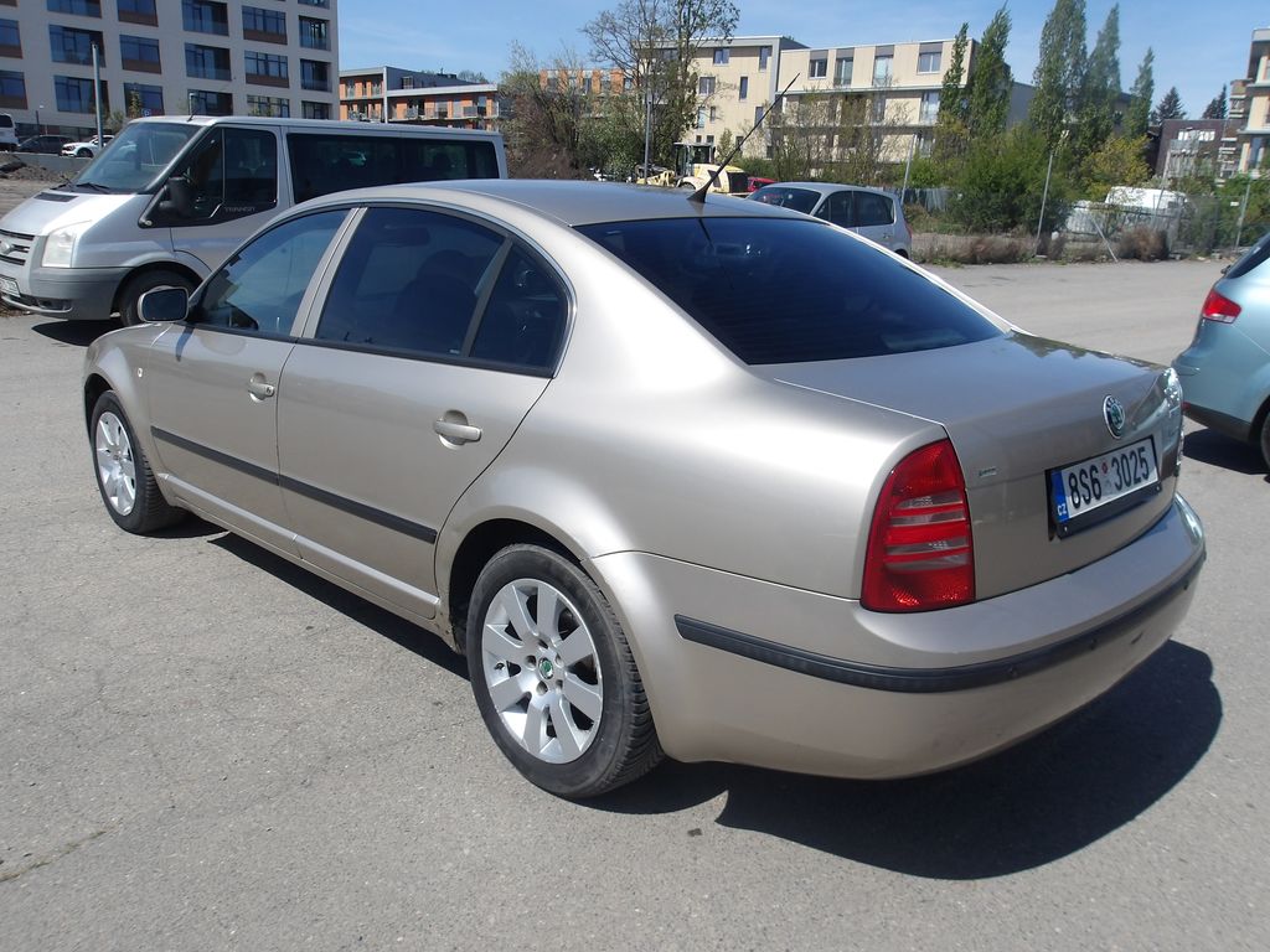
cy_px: 476
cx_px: 635
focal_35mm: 27
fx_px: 991
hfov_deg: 65.3
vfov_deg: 51.4
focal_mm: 4.9
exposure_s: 1/159
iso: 100
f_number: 10.4
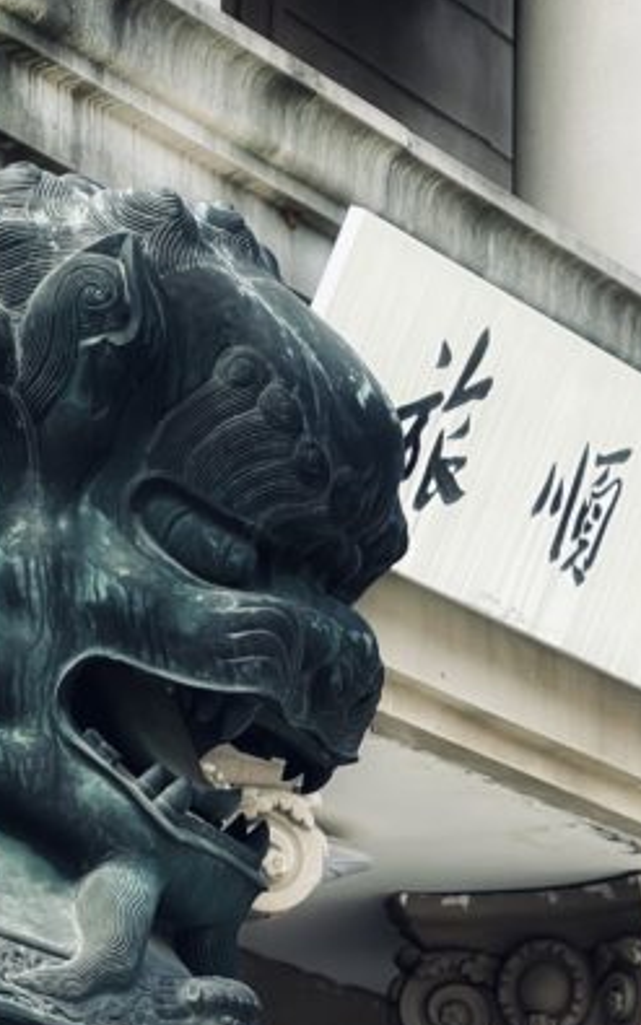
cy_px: 856
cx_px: 462
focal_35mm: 176
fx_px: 4918
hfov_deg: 7.5
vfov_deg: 11.8
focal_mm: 7.5
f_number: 2.2
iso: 20
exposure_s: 1/506
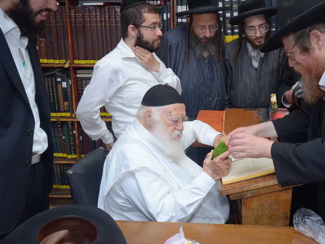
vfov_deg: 27.5
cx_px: 184
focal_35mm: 53
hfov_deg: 36.1
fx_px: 497
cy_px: 123
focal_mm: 32
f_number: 9
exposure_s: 1/160
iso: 800
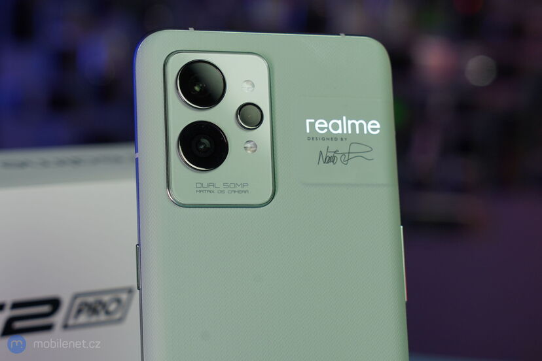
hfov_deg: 28.8
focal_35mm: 70
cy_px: 180
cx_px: 271
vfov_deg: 19.5
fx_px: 1054
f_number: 6.3
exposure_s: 1/160
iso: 500
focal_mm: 70
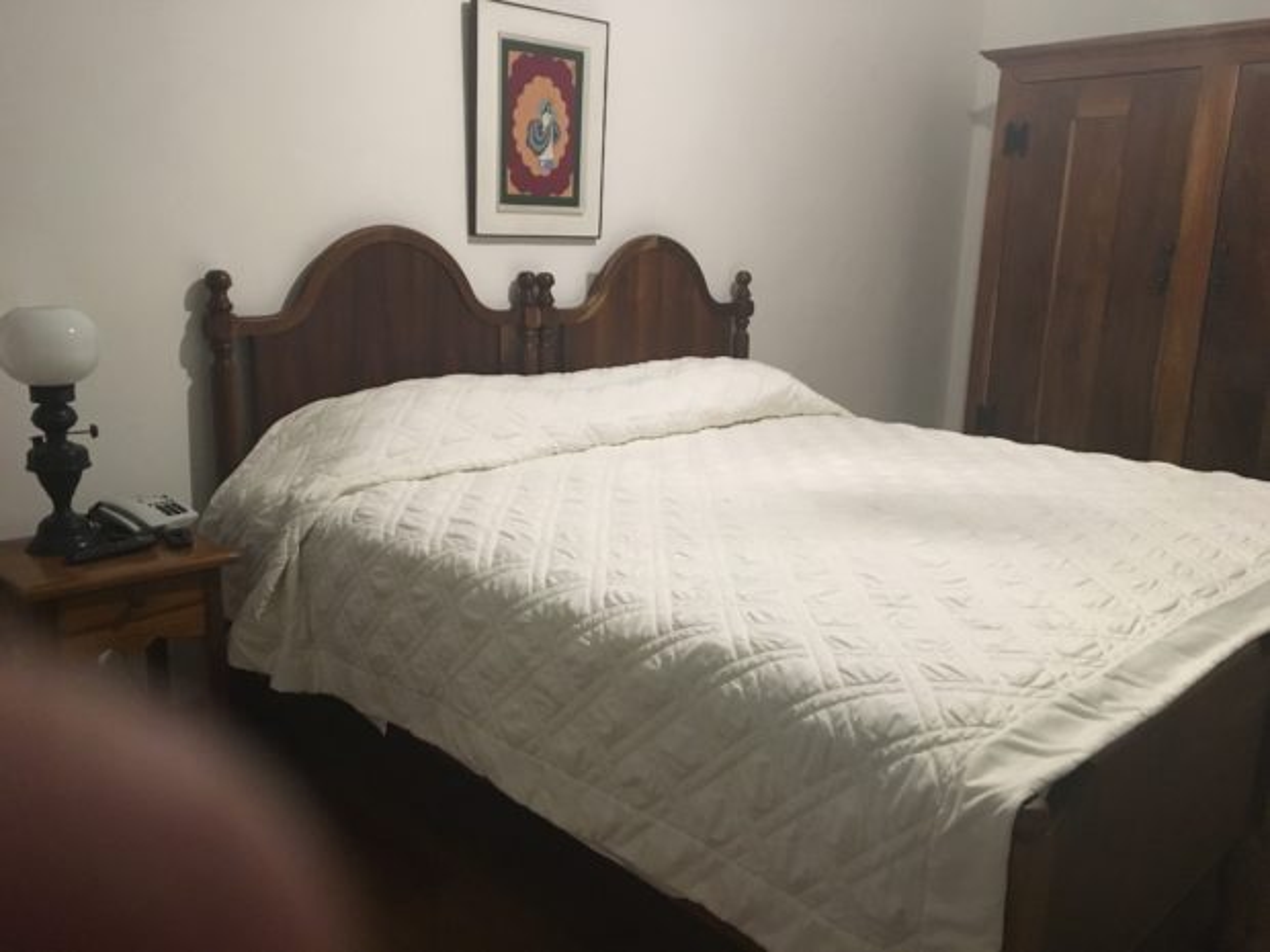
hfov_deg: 61.7
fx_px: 1064
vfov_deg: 48.2
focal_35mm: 29
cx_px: 635
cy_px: 476
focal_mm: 4.15
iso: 250
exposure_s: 1/15
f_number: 2.2
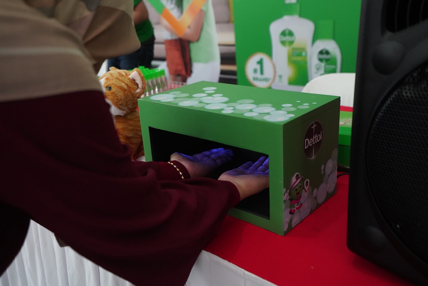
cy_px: 143
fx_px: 416
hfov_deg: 54.4
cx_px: 214
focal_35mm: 35
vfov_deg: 37.9
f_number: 4.5
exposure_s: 1/400
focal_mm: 35
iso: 6400
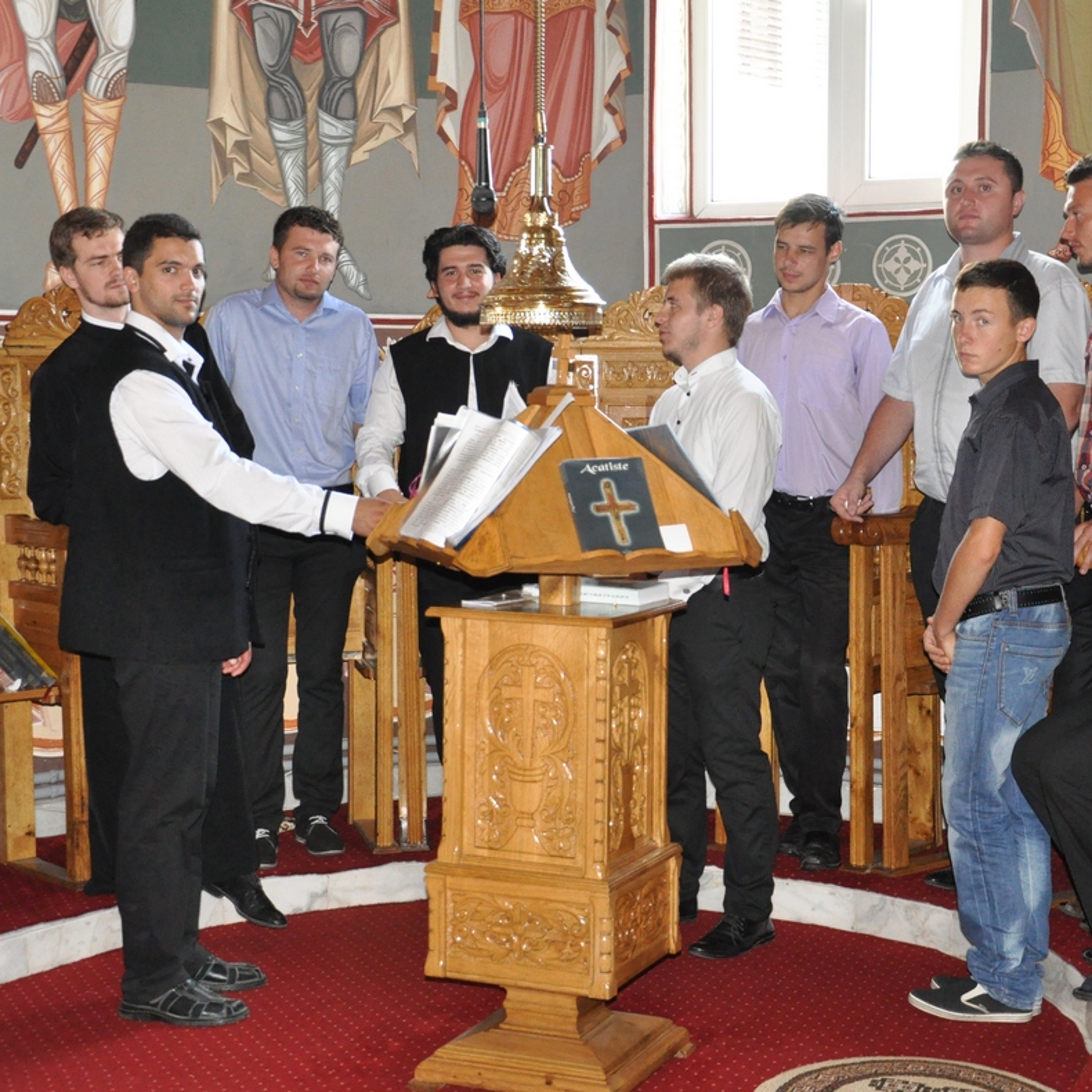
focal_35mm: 62
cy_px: 547
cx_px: 581
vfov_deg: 27.7
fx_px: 2213
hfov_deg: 27.7
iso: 2000
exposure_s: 1/60
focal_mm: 32
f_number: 5
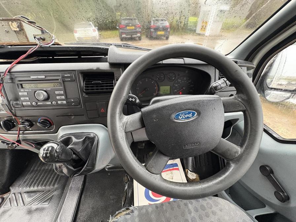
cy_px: 111
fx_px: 120
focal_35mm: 14
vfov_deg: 85.7
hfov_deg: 102.1
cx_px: 148
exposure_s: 1/60
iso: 640
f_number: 2.2
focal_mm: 2.22
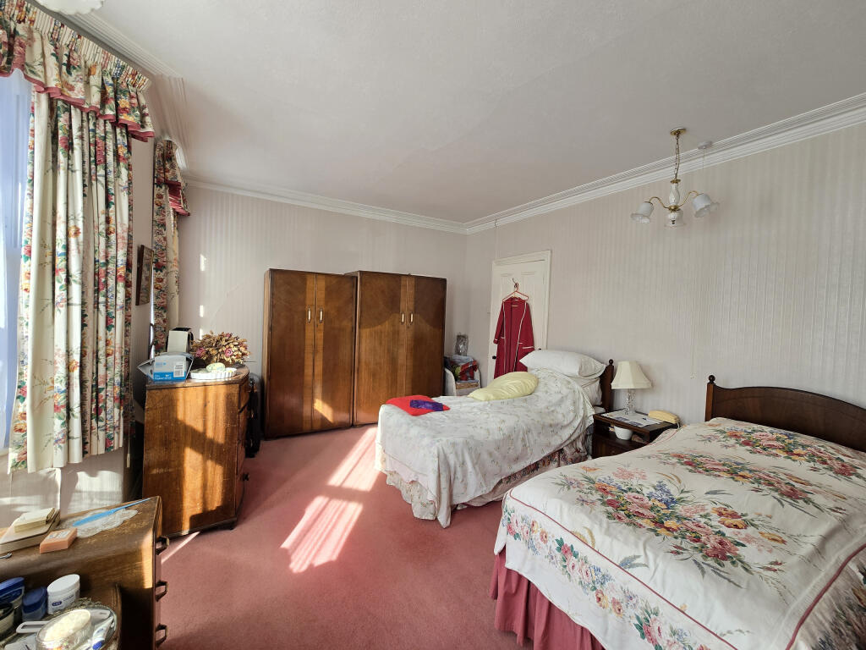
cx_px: 433
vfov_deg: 89.9
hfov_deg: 106.2
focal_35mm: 13
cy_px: 325
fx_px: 325
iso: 50
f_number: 2.2
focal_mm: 2.2
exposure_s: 1/100
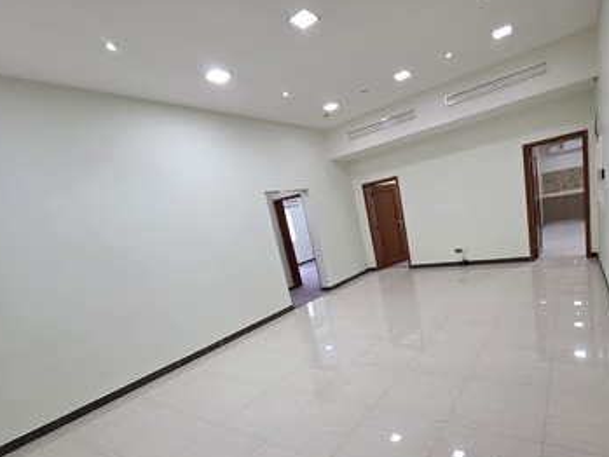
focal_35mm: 17
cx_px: 373
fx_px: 299
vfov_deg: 73.7
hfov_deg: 89.6
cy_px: 280
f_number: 1.9
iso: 160
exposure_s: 1/100
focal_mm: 2.2
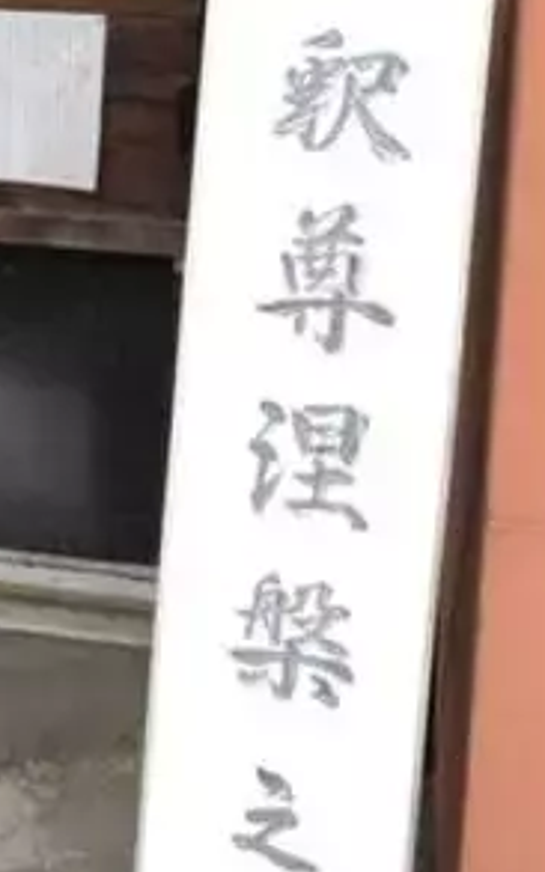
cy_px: -74
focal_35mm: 81
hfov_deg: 15.4
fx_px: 1926
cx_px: -137
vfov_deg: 24.0
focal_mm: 3.99
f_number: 1.8
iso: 20
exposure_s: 1/374
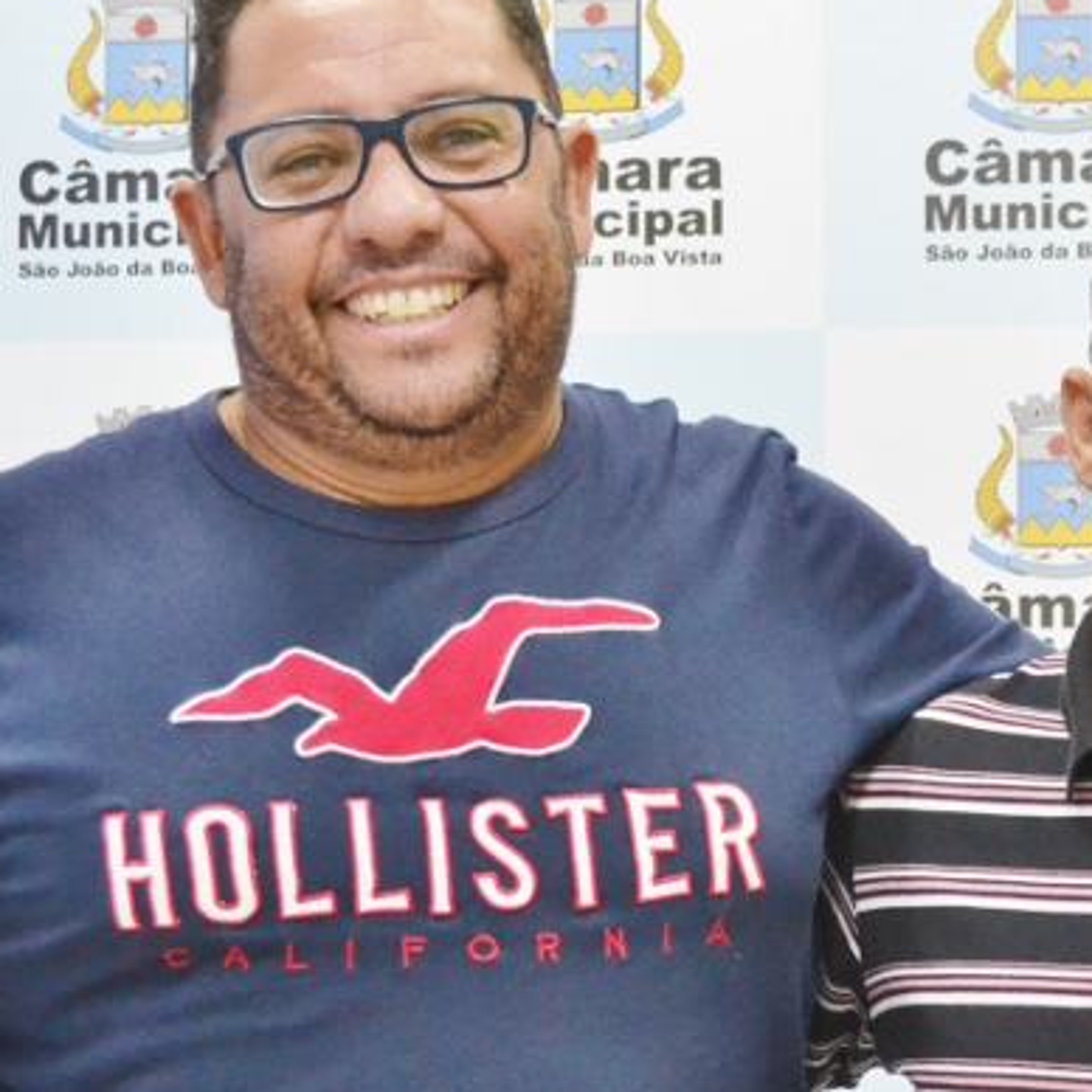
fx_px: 3605
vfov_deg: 17.2
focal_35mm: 101
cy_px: 691
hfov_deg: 17.1
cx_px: 901
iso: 1600
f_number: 4.8
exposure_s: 1/100
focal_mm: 30
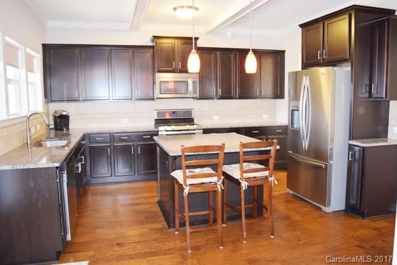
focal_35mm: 27
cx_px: 198
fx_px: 298
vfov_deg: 48.0
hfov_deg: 67.4
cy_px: 132
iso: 1800
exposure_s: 1/60
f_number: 3.5
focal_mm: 18
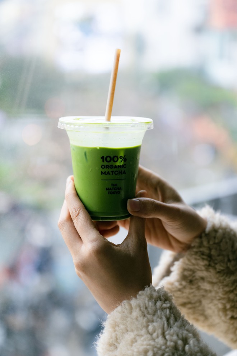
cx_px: 118
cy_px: 178
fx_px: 691
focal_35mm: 70
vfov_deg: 28.8
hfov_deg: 19.5
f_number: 3.2
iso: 1000
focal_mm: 70
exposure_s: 1/400
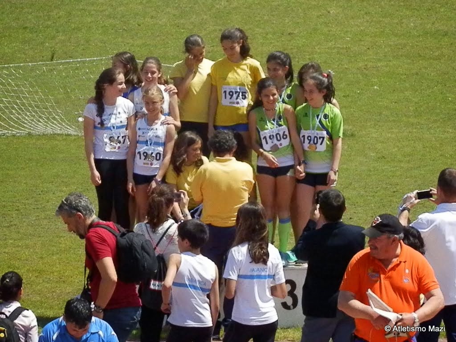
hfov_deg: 7.0
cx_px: 228
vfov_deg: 5.3
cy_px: 171
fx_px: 3702
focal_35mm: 281
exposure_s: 1/640
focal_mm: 50.2
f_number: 15.8
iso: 1000
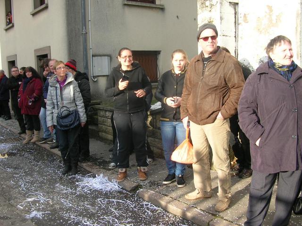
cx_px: 151
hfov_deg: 52.6
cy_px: 113
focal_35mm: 35
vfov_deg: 40.7
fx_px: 305
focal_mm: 5.8
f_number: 2.8
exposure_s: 1/316
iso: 50
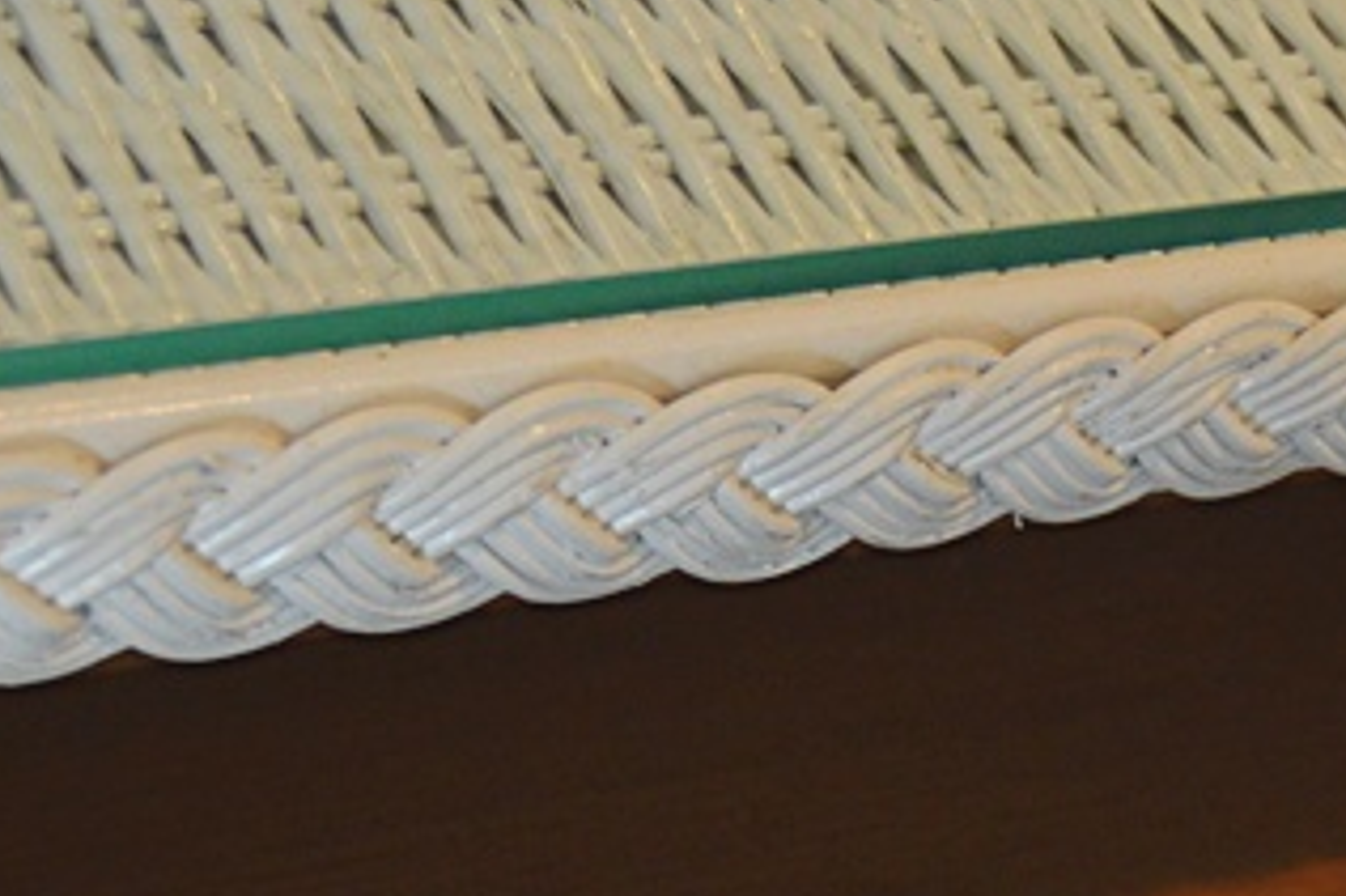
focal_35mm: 147
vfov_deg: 9.3
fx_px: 5477
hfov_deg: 13.9
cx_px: 1151
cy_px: 979
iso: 640
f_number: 4.2
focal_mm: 31
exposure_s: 1/60
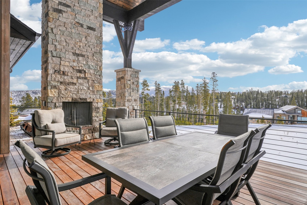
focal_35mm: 20
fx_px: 166
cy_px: 102
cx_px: 154
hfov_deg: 85.4
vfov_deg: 63.2
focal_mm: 13
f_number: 8
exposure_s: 1/500
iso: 100
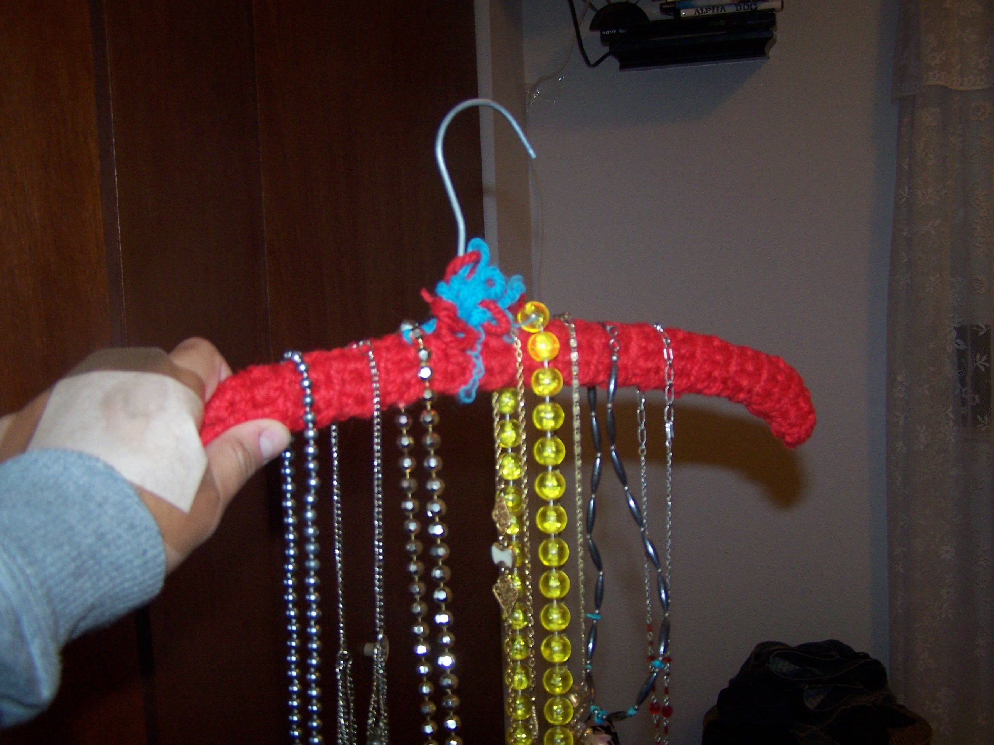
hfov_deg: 49.0
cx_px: 497
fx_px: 1091
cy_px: 372
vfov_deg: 37.7
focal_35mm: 38
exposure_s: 1/60
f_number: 2.8
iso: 140
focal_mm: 6.3
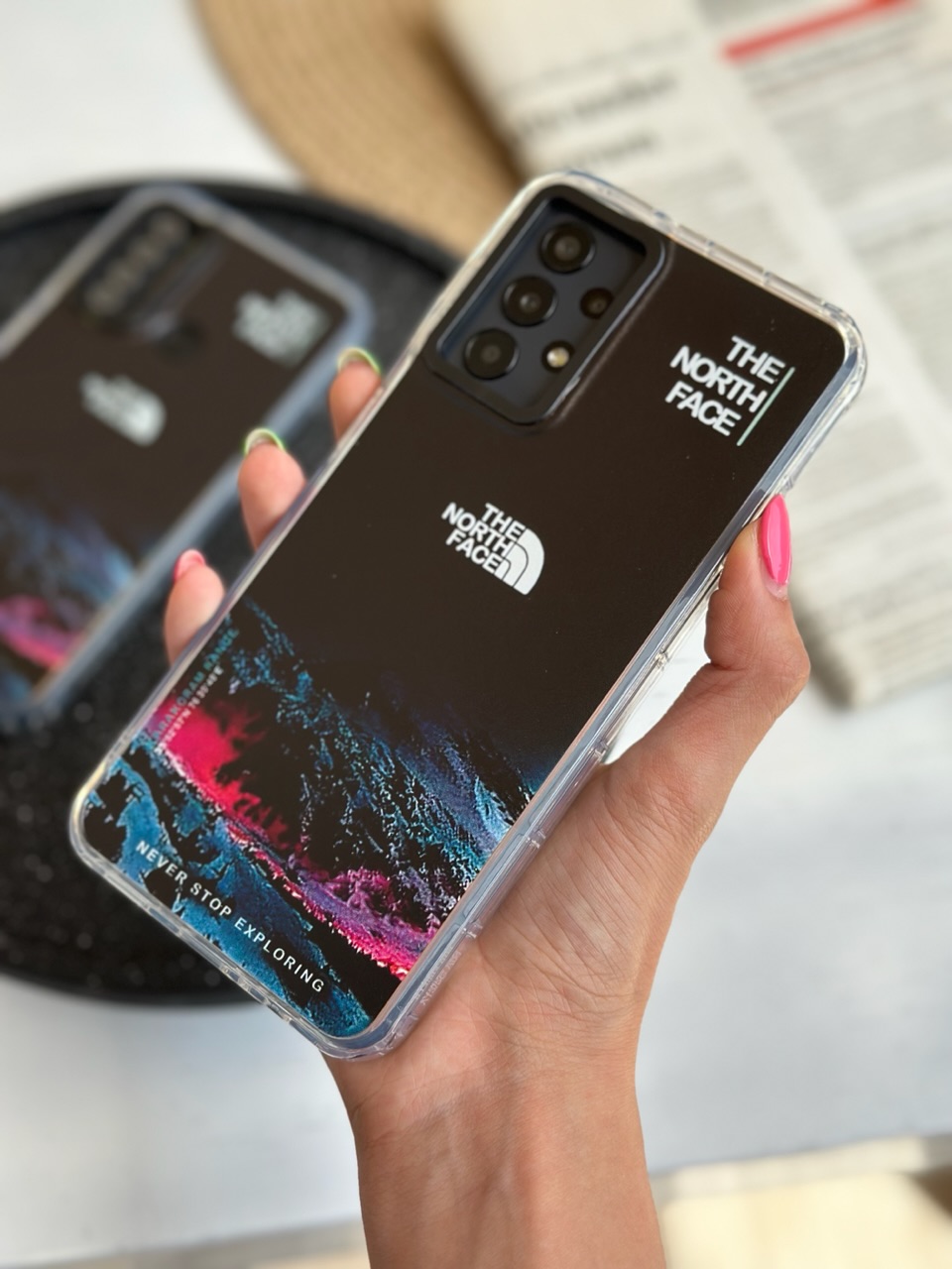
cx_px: 476
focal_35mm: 48
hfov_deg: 30.3
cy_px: 634
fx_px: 1760
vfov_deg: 39.7
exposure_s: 1/935
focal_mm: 6.86
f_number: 1.78
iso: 80
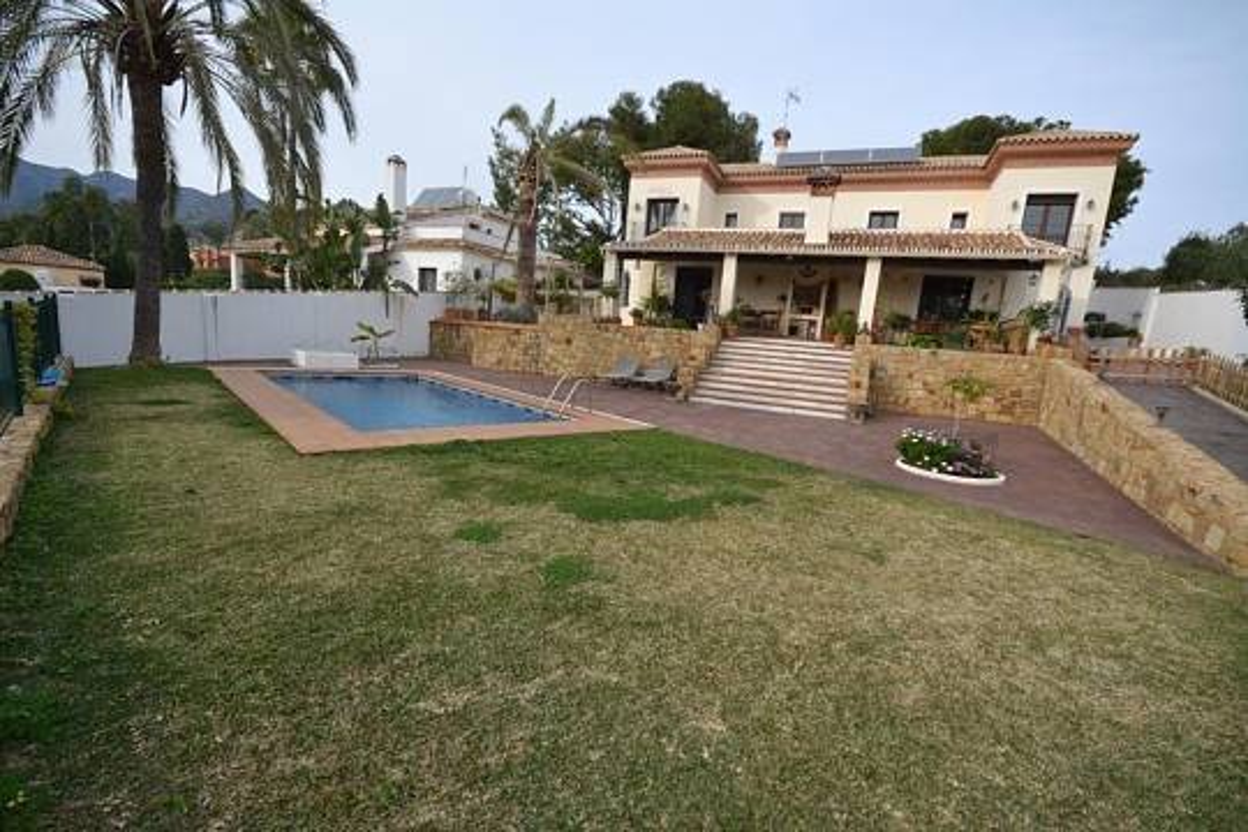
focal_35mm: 15
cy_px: 416
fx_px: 520
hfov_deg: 100.4
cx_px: 624
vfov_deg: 77.3
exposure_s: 1/160
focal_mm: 10
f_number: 6.3
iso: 100
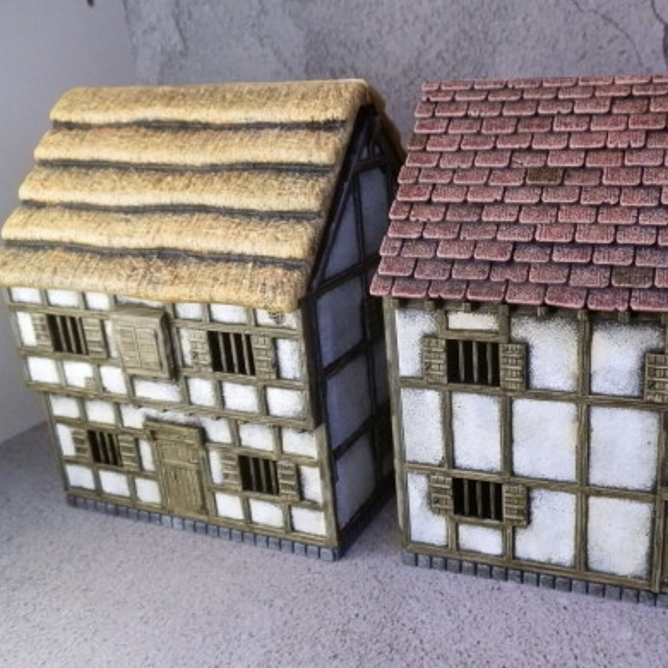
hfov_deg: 47.6
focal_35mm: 34
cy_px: 336
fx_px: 742
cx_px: 450
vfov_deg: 48.5
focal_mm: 5
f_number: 3.1
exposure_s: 1/160
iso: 400
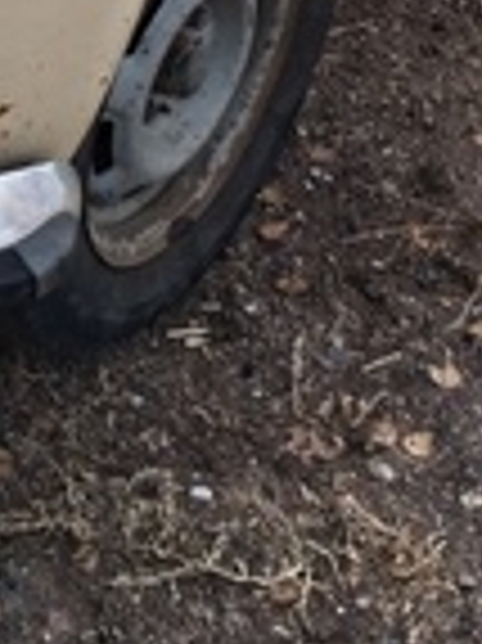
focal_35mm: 109
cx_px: -297
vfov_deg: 15.5
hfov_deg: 12.7
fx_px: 2027
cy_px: -518
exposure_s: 1/490
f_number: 1.8
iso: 100
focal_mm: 4.75
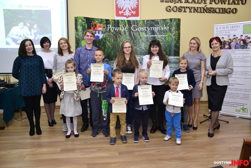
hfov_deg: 70.4
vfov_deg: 50.4
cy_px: 84
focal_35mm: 26
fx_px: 178
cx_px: 126
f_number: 4
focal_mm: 17
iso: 800
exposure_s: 1/100
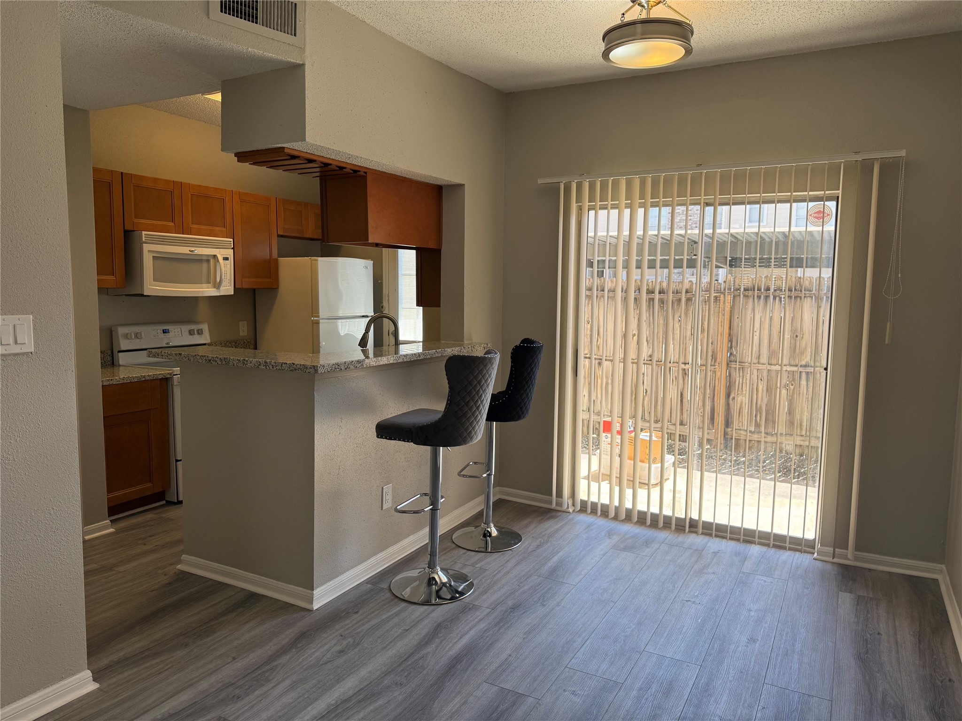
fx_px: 667
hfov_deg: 71.6
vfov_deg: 56.8
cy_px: 360
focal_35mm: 24
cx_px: 481
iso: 100
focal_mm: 6.76
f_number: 1.78
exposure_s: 1/399
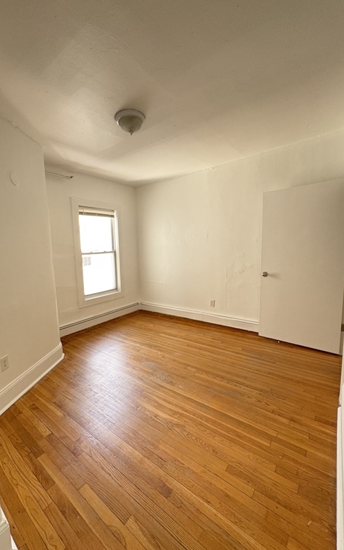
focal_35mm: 15
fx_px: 225
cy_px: 274
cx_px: 154
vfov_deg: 101.5
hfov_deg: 74.6
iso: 500
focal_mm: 2.22
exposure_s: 1/60
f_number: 2.2
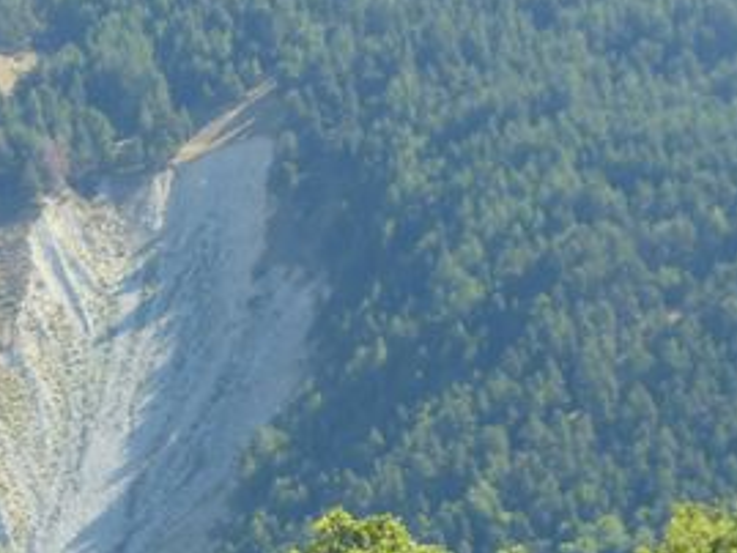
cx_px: -140
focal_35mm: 470
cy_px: 764
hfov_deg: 4.2
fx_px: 10011
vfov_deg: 3.2
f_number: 4.5
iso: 80
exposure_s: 1/125
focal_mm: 25.9
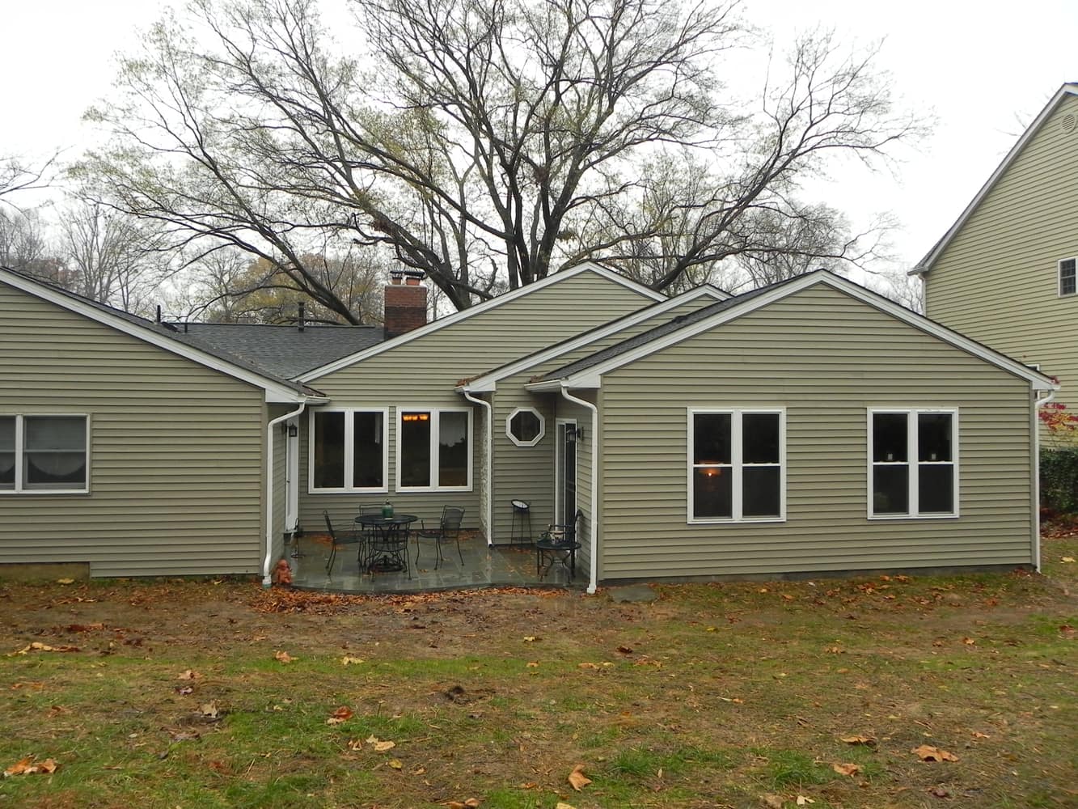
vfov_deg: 53.1
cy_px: 404
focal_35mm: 26
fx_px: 810
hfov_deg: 67.3
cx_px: 539
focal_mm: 4.6
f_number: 4
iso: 160
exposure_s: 1/97.1
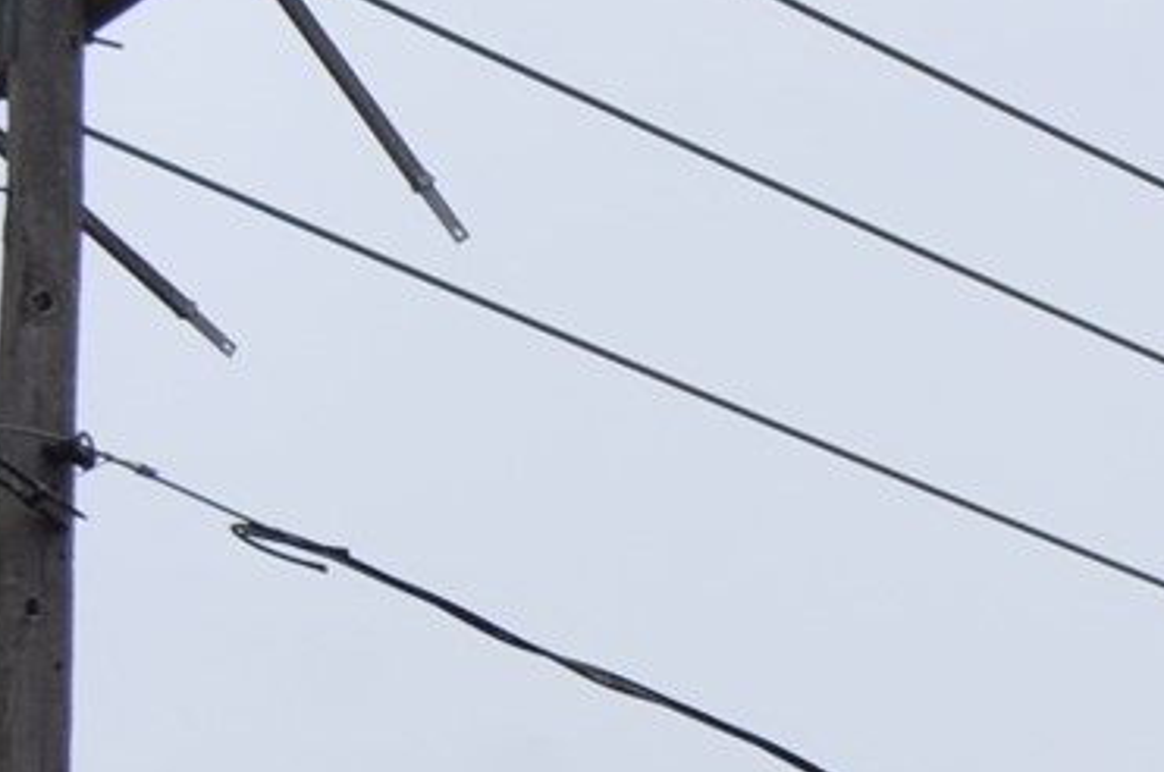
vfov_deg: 5.6
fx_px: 7391
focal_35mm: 229
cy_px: 2195
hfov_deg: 8.2
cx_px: 2962
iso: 200
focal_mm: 26
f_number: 9
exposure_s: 1/320
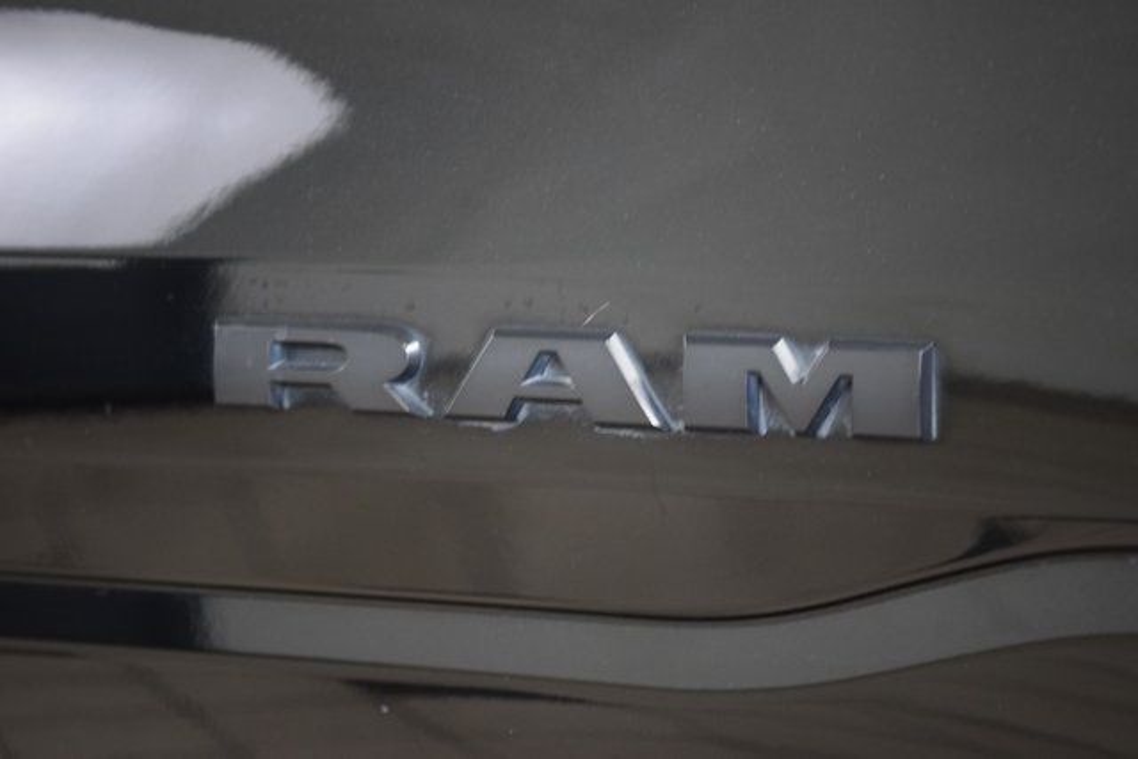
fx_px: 3320
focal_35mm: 105
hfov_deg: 19.5
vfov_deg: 13.0
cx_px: 569
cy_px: 380
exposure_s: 1/25
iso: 1600
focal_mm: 70
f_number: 2.8
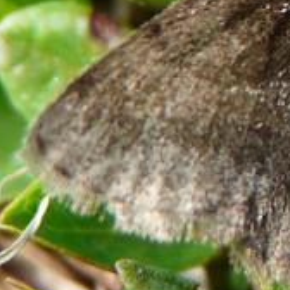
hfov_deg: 7.6
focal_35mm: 227
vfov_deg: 7.7
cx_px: 375
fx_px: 2152
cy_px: 8
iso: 100
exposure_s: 1/125
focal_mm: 7.2
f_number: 3.2
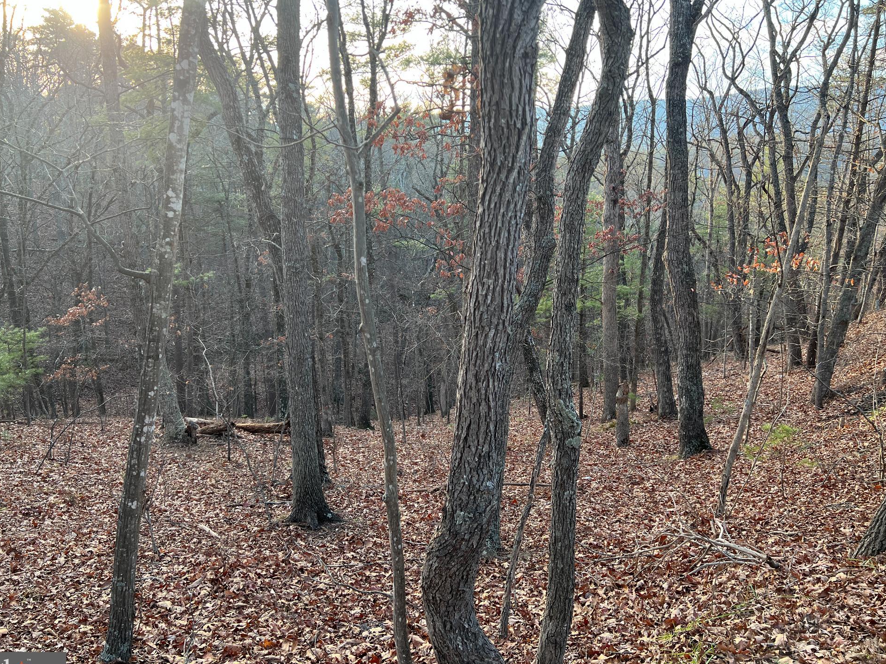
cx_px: 427
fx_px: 717
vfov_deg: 49.7
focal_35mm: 28
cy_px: 332
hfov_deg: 63.4
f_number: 1.5
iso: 64
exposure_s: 1/163
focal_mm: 5.7
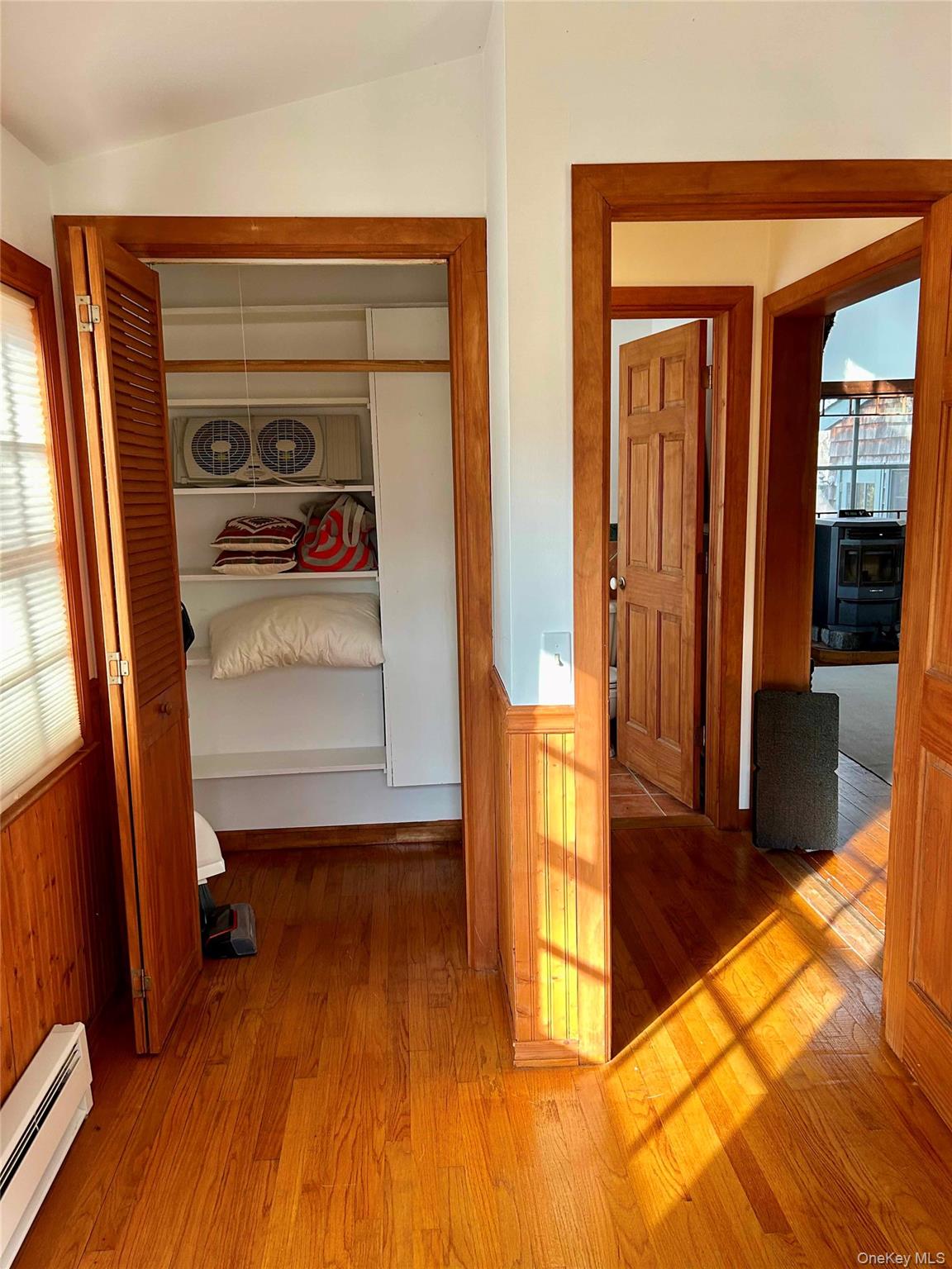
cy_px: 634
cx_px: 476
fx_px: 953
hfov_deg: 53.1
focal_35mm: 26
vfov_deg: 67.3
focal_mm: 5.7
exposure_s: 1/120
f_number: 1.5
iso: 125
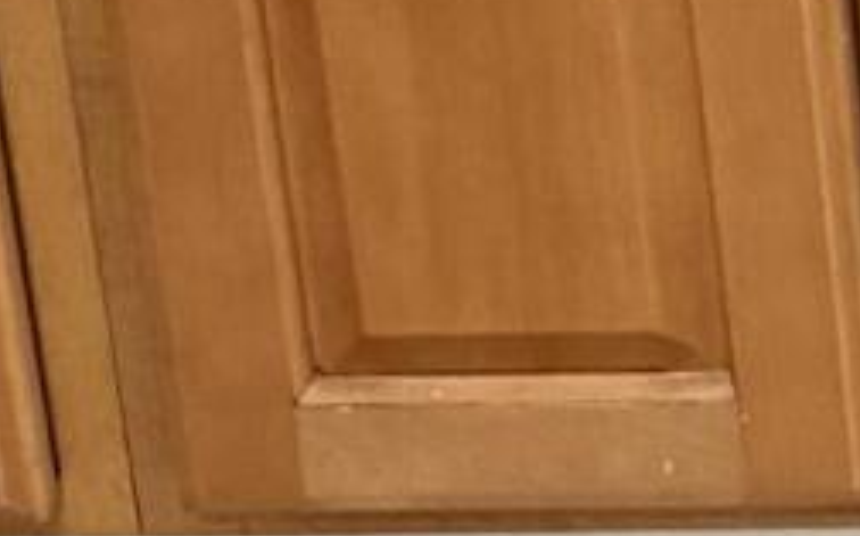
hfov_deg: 9.2
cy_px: -1990
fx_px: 4730
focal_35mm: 202
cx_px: 2170
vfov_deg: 5.3
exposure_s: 1/60
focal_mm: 6.76
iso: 250
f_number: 1.78
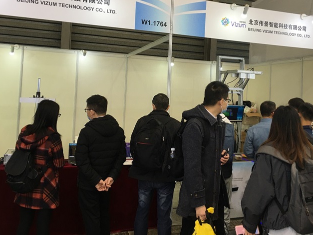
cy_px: 86
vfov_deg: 38.4
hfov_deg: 49.9
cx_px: 186
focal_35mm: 37
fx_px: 334
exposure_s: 1/33
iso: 40
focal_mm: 4.15
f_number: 2.2
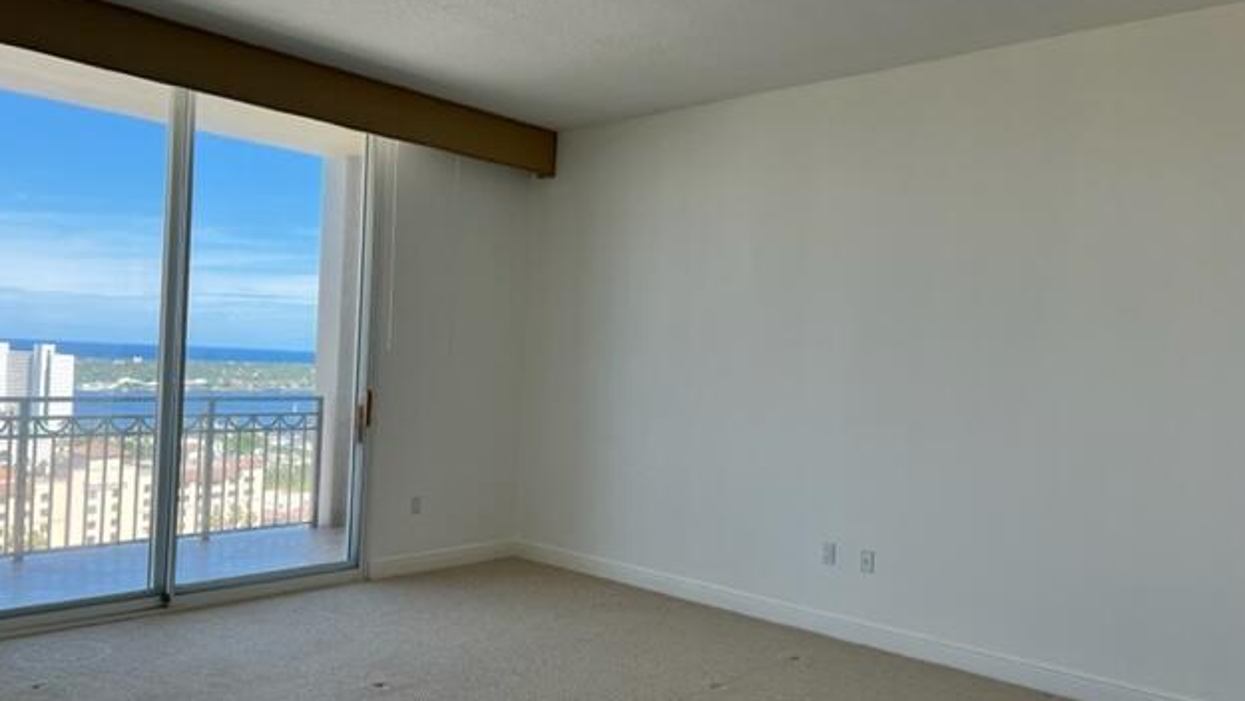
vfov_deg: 40.2
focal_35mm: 29
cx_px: 622
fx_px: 958
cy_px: 354
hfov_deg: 66.1
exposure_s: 1/775
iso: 50
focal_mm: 5.7
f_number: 1.5
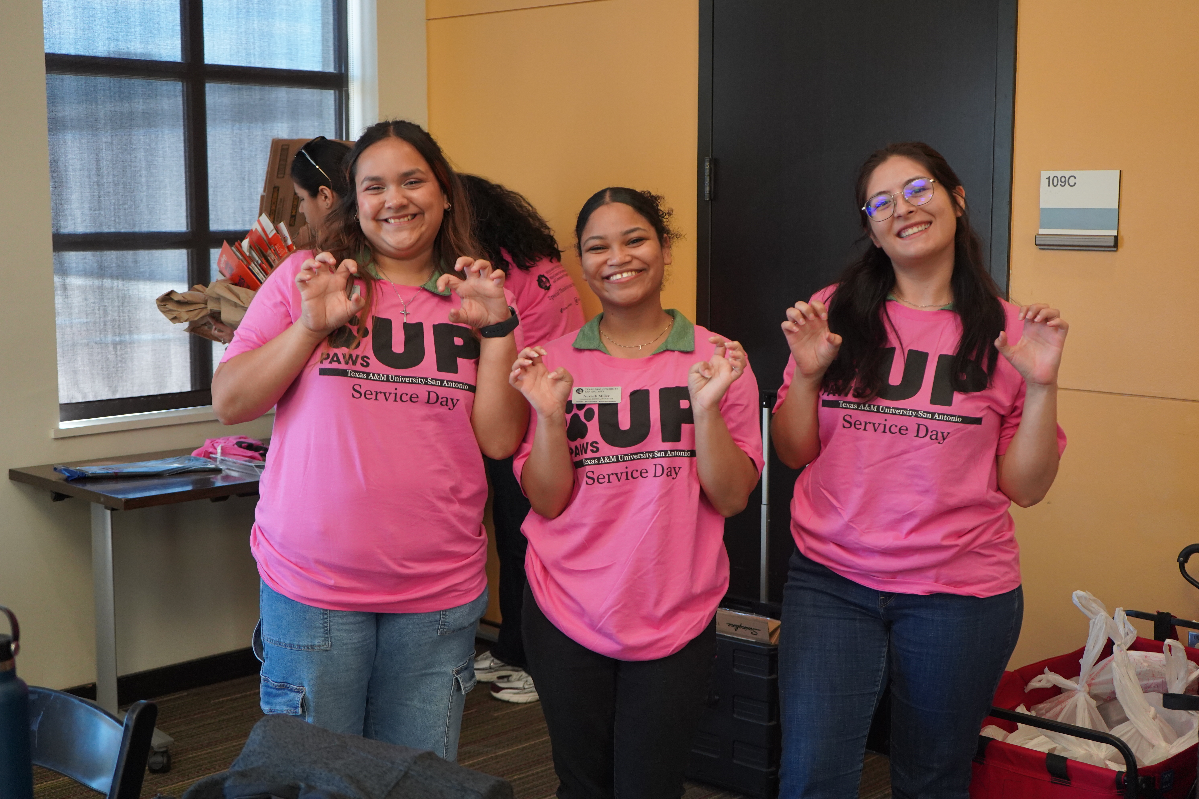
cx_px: 600
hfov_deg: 41.9
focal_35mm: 47
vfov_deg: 28.6
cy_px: 400
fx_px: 1565
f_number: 4.5
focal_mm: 47
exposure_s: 1/160
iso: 2500
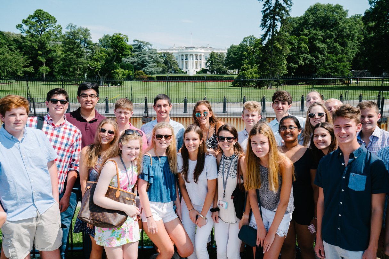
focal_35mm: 35
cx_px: 194
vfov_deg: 37.9
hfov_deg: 54.4
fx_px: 378
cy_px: 130
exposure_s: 1/320
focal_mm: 35
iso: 800
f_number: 6.3
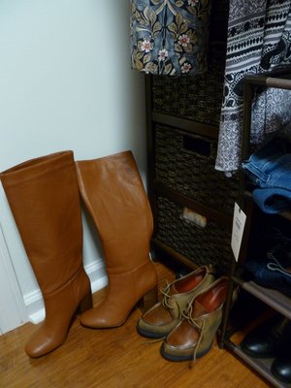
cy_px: 194
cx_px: 146
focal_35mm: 28
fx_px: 314
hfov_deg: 49.7
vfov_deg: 63.4
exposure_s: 1/8
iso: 400
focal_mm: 5
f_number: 3.3
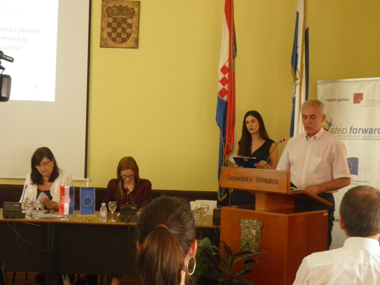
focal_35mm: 62
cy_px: 142
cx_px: 190
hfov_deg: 31.2
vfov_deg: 23.7
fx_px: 681
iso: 400
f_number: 3.8
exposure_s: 1/25
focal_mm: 11.2
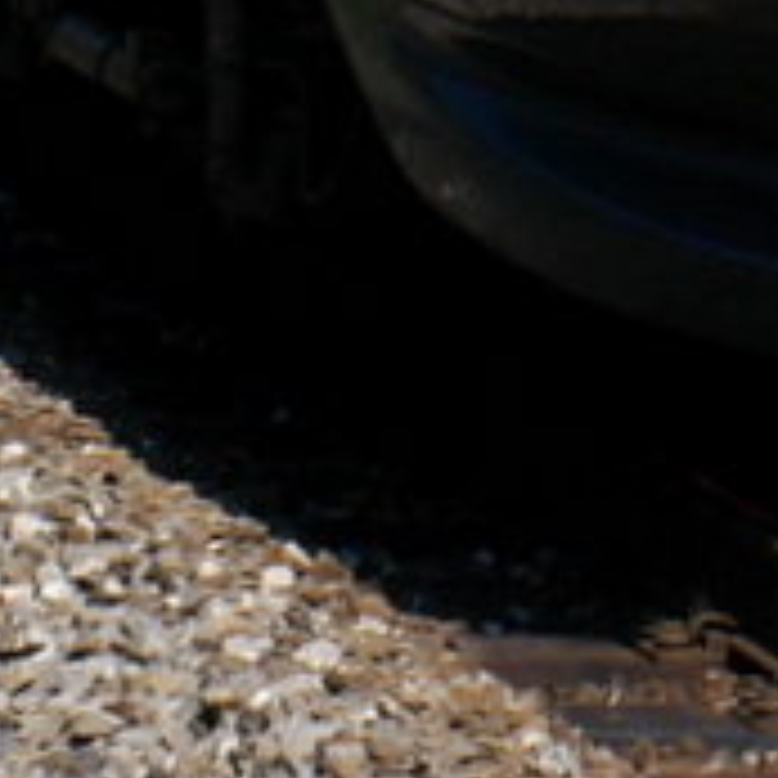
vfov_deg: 5.4
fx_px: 8111
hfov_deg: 5.5
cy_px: -751
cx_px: 702
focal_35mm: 319
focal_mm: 26
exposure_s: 1/400
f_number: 10
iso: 160
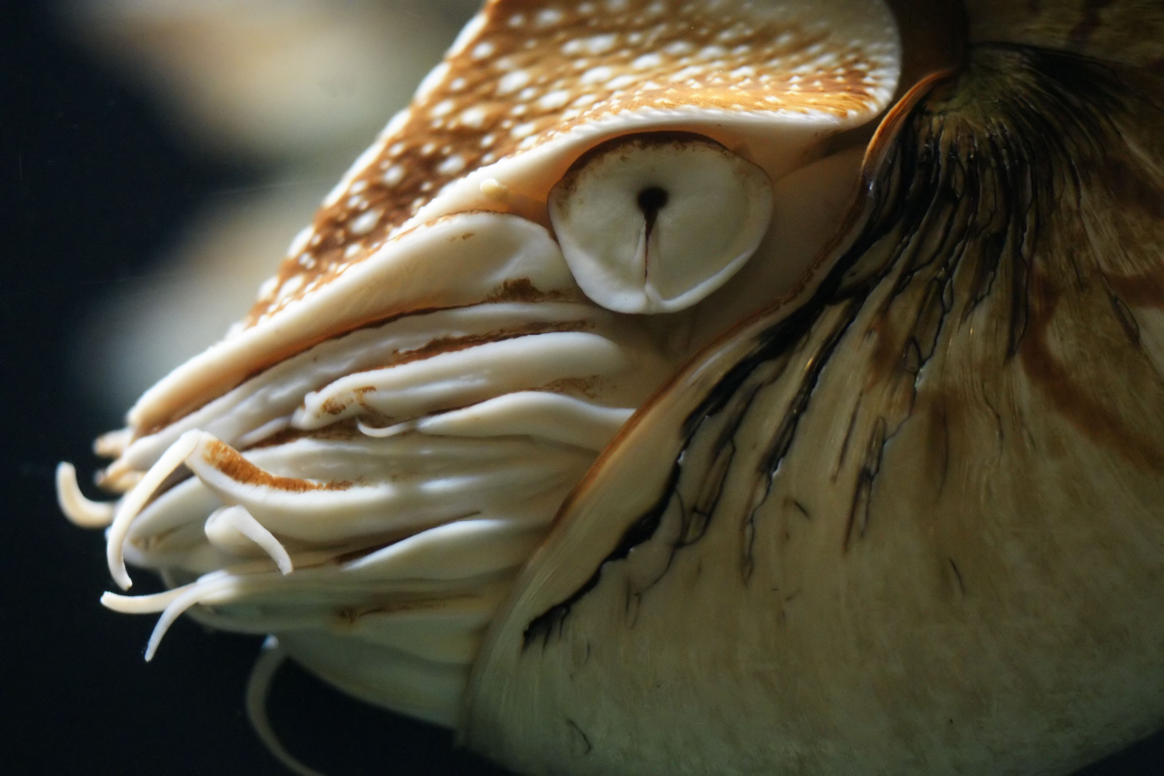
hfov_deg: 27.0
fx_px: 2425
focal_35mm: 75
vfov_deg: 18.2
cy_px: 388
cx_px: 582
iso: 3200
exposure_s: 1/60
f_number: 2.8
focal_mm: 50
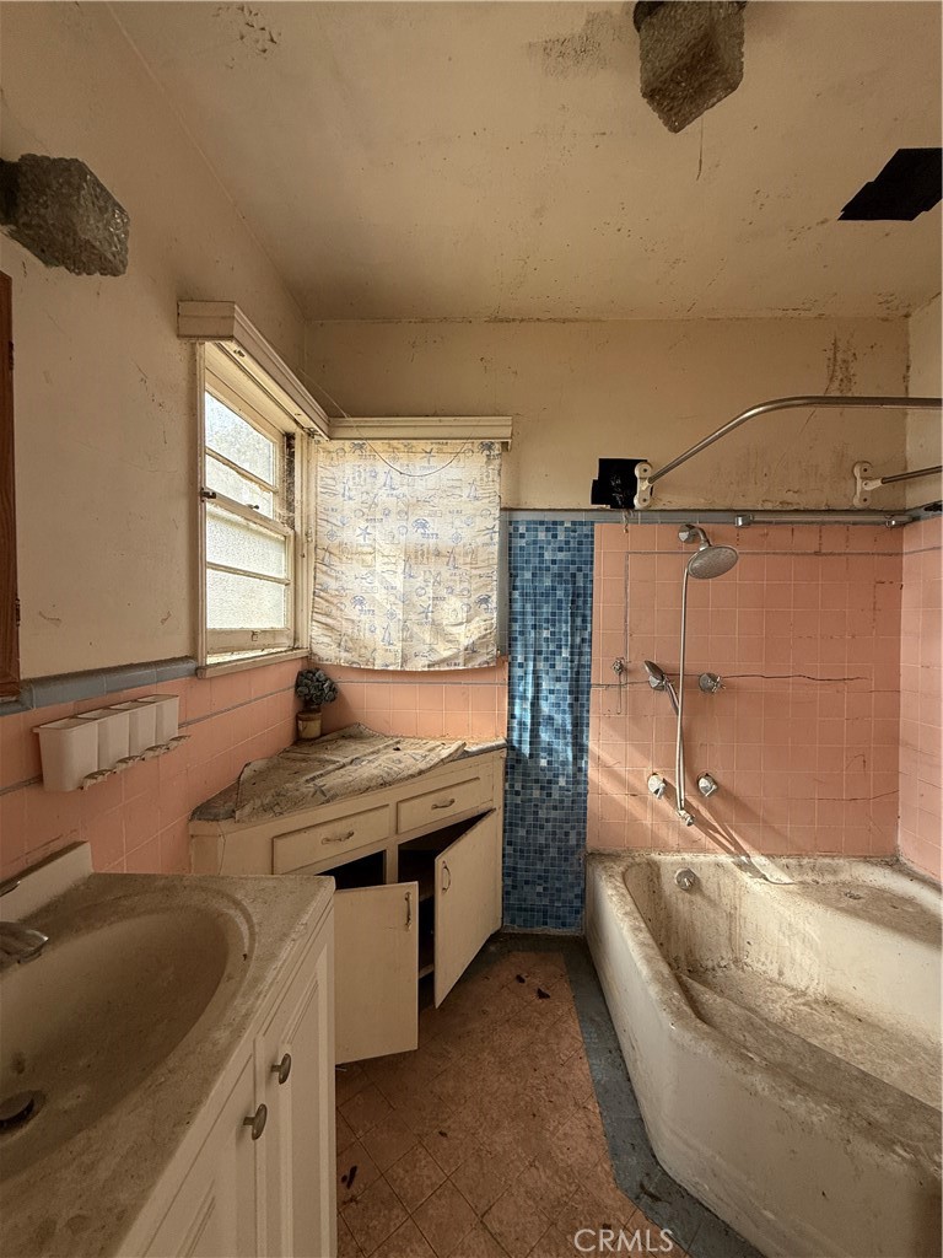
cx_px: 472
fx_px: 509
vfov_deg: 102.1
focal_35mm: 14
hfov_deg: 85.7
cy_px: 629
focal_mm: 2.22
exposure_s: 1/99
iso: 80
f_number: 2.2
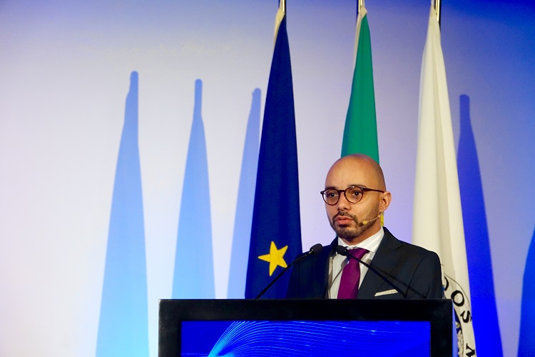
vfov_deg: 9.9
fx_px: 2066
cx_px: 268
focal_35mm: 139
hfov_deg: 14.8
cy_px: 178
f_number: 4
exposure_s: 1/80
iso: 800
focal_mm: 51.14
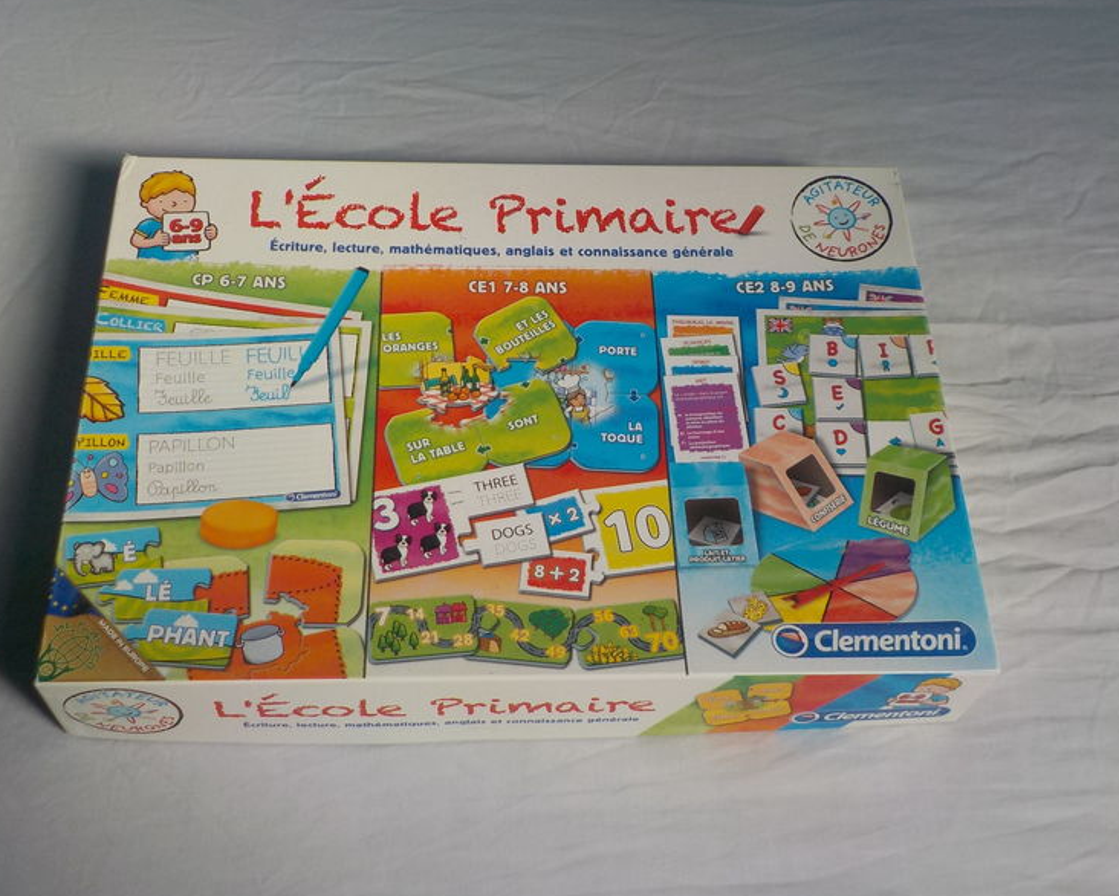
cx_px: 573
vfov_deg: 37.3
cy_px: 391
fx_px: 1325
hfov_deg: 45.8
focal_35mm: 40
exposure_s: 1/100
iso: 125
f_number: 3.3
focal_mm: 4.1
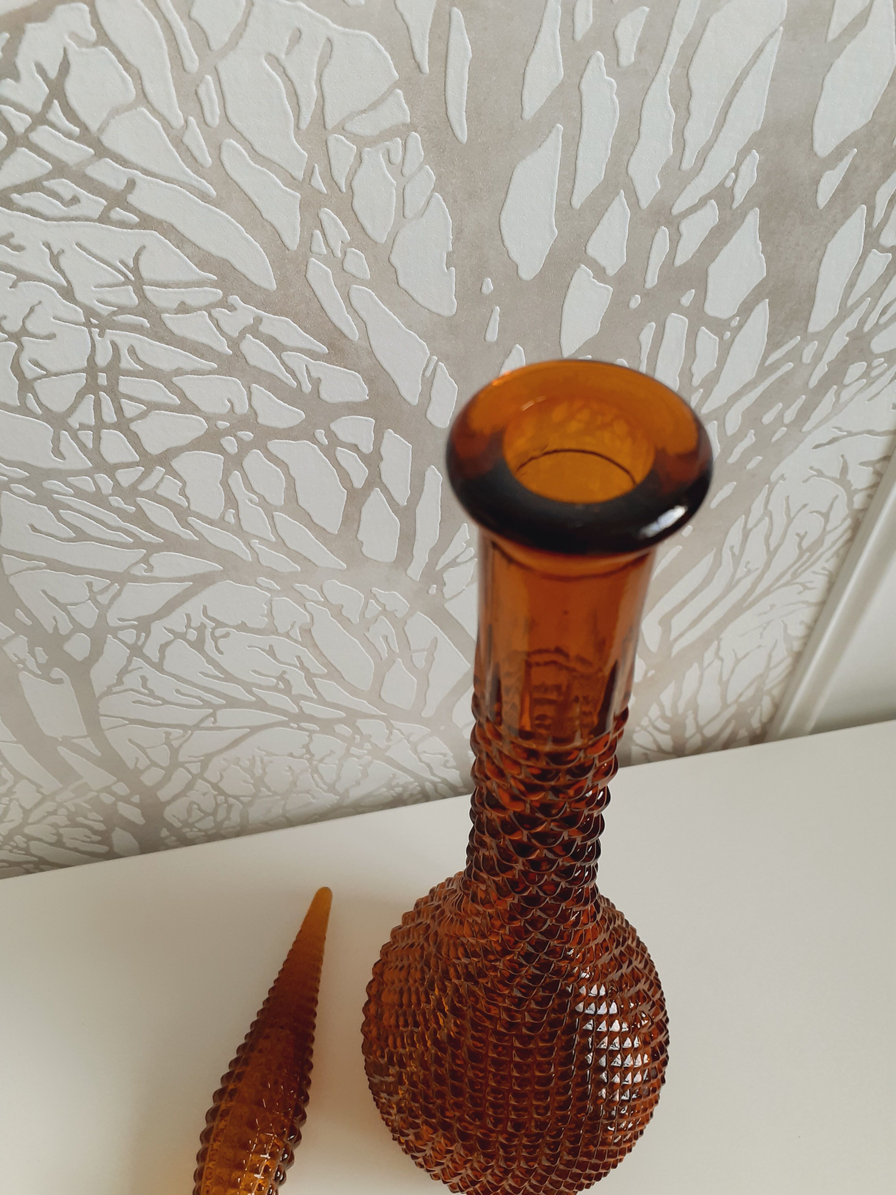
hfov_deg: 51.4
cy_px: 598
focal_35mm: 27
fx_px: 932
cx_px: 448
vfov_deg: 65.3
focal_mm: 3.6
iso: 100
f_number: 1.9
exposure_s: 1/50
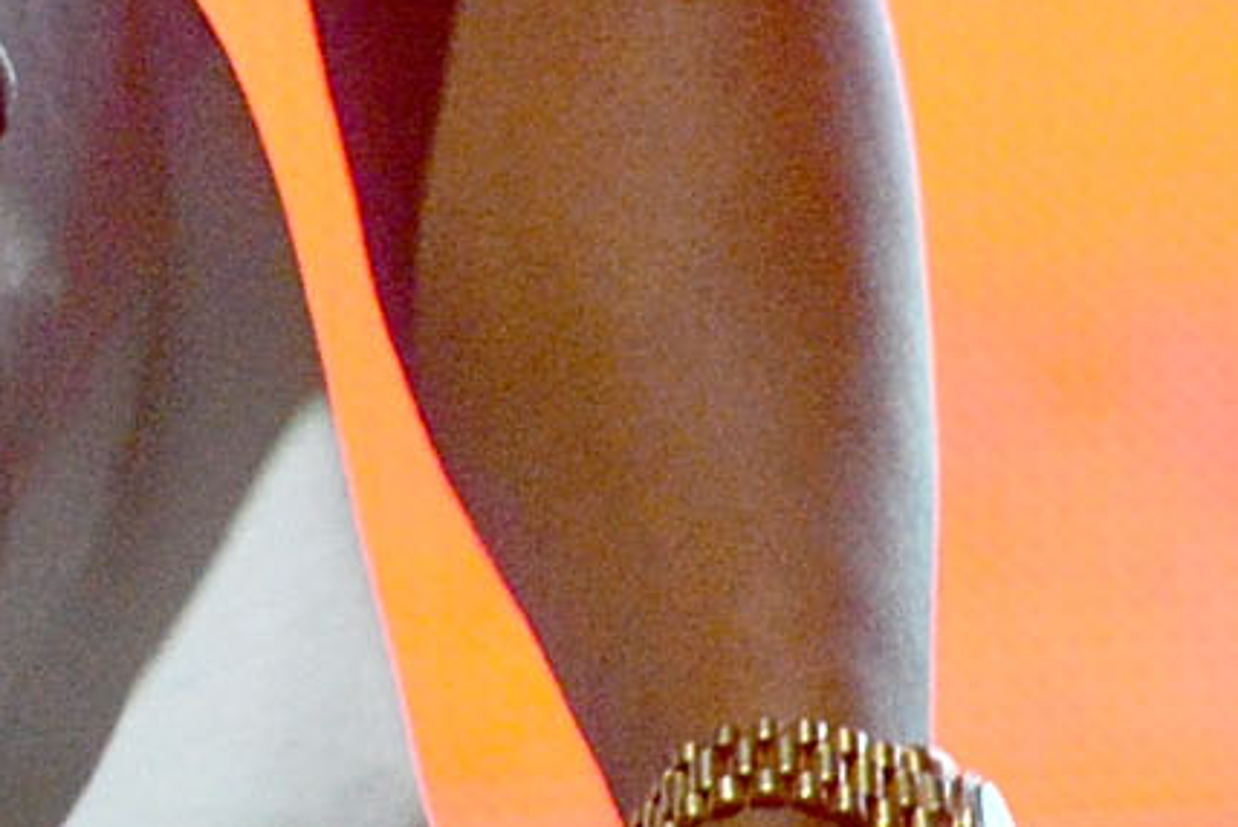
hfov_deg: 1.5
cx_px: -338
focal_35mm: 1401
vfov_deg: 1.0
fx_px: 48210
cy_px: -1627
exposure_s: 1/1250
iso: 3200
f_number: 5.6
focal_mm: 200
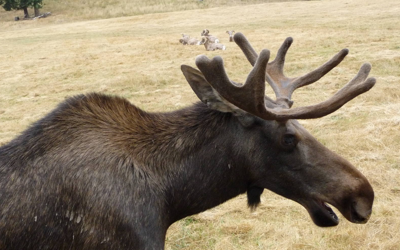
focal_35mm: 46
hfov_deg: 43.5
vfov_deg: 28.0
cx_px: 199
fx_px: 502
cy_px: 129
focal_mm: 7.1
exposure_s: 1/500
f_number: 4
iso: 400
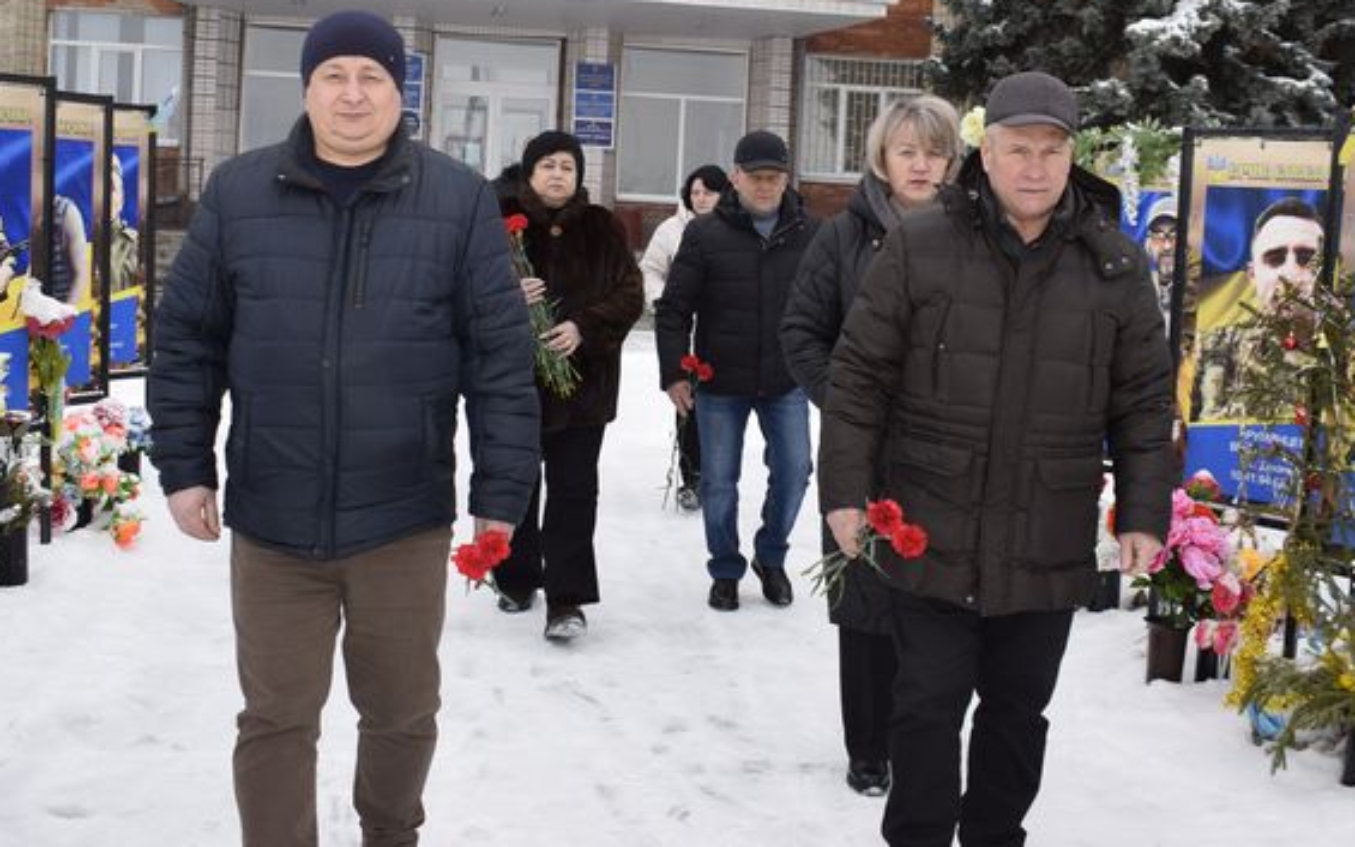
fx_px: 1576
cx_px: 698
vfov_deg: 29.9
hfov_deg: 46.5
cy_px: 296
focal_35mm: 43
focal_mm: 21
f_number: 5.6
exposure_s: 1/125
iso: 180
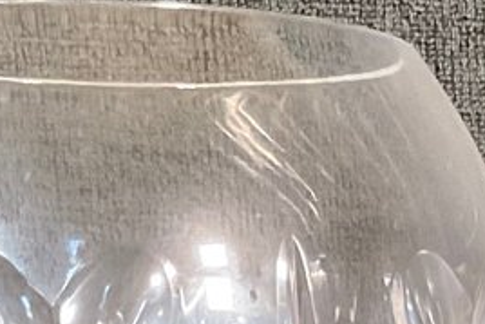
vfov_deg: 7.5
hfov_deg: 11.7
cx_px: 663
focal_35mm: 170
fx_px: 2291
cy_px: 792
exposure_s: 1/60
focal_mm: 3
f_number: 1.8
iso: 200
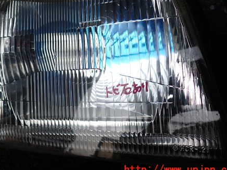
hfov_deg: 45.4
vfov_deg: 34.9
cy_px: 60
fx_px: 269
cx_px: 86
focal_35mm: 41
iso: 100
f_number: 2.3
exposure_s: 1/100
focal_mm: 5.4
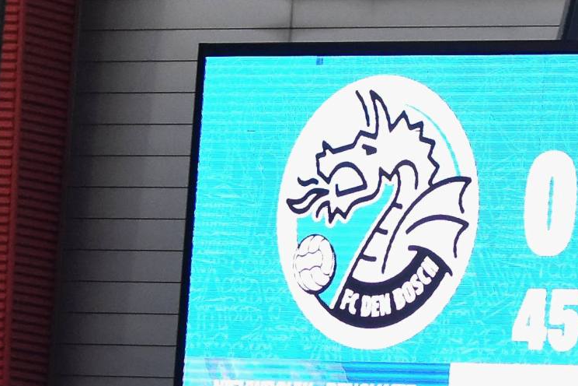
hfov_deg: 7.1
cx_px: 639
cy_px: 373
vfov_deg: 4.7
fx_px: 4660
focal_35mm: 290
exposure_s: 1/800
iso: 2000
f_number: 2.8
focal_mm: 75
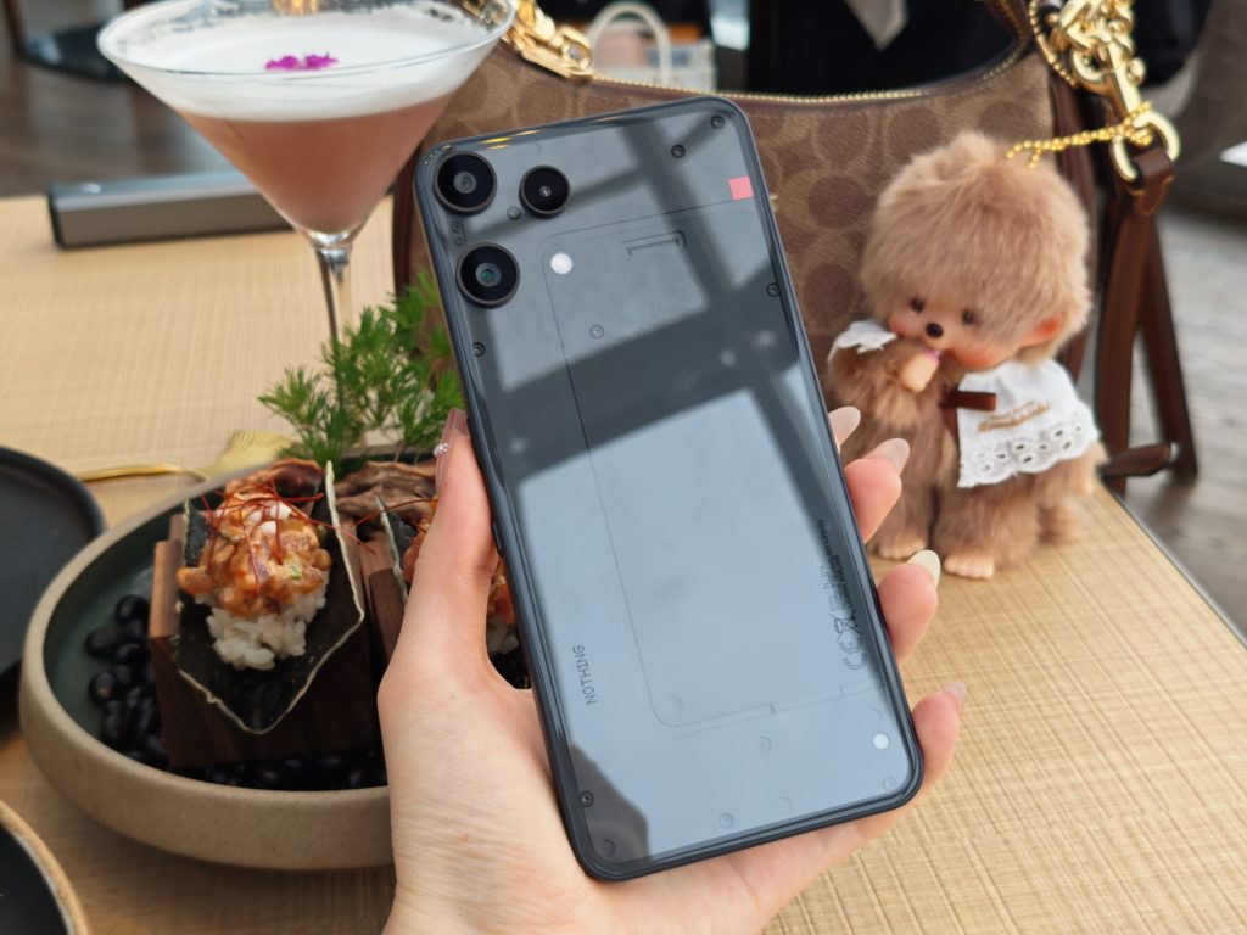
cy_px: 468
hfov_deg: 41.2
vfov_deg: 31.5
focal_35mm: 46
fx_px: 1657
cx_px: 624
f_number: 1.6
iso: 250
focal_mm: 5.4
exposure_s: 1/50
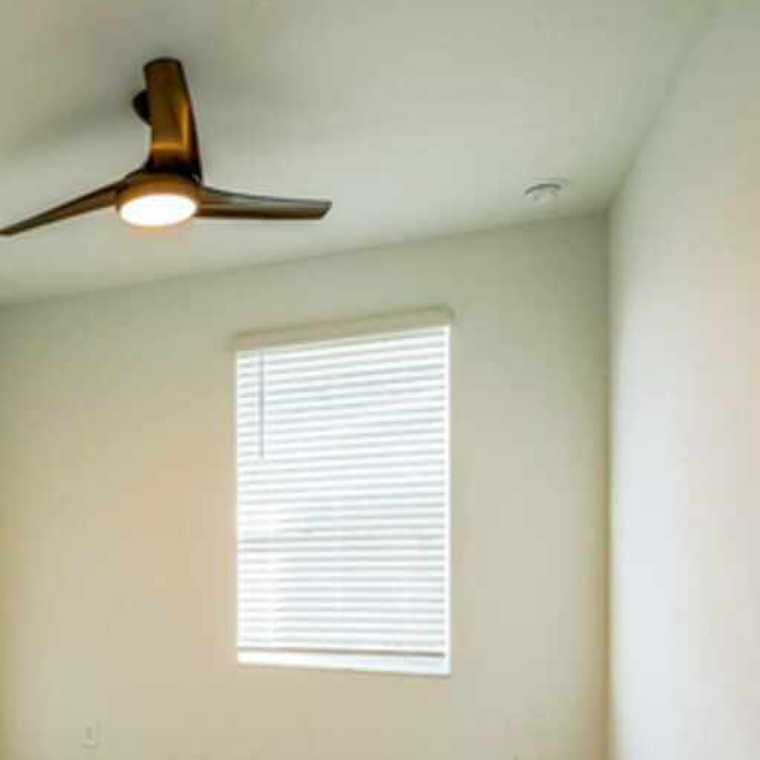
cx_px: 0
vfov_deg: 47.1
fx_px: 845
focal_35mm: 34
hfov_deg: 42.0
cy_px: 543
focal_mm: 16
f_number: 8
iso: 400
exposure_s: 1/40
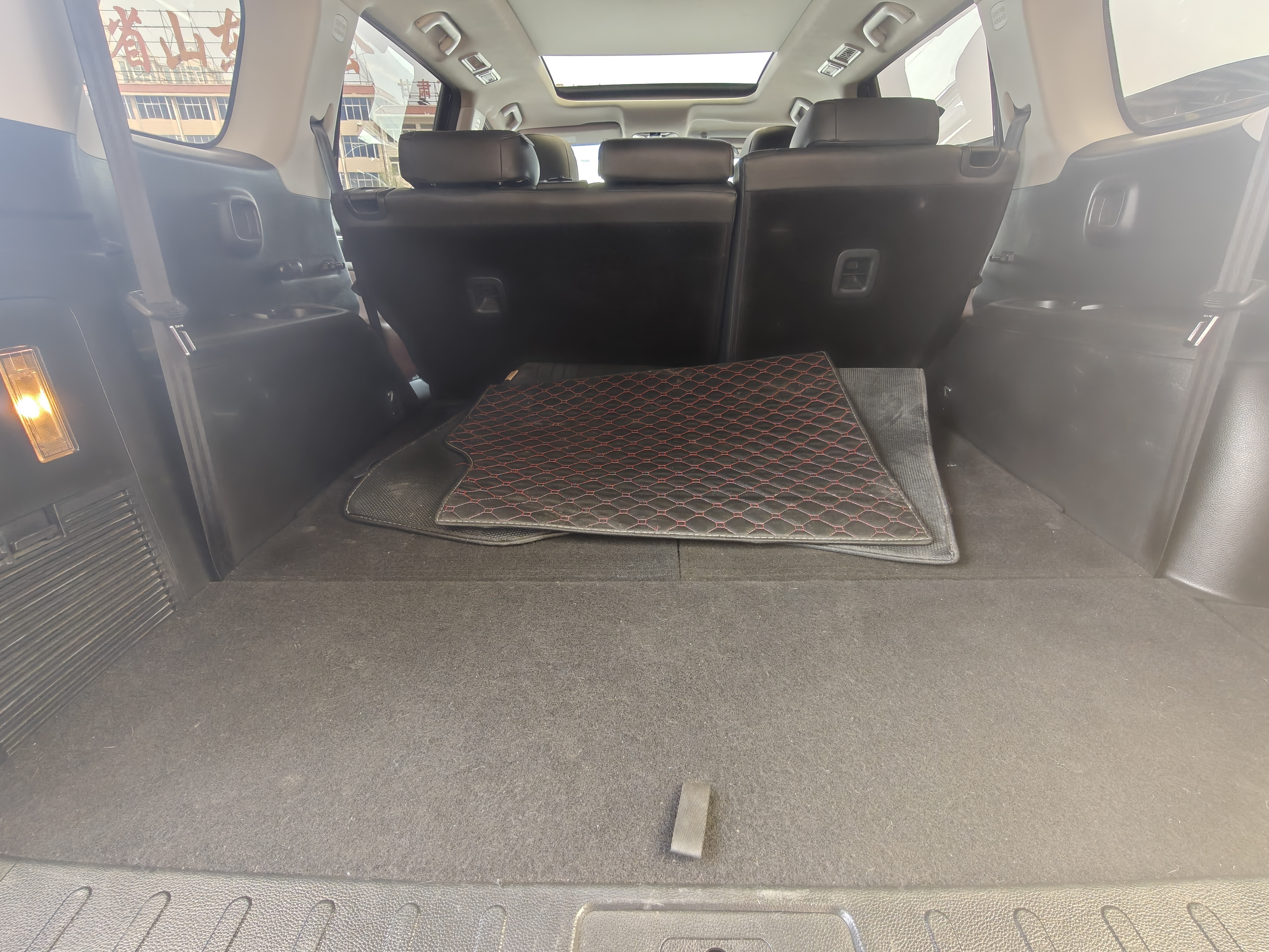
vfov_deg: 81.7
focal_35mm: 15
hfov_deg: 98.2
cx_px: 634
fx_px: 550
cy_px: 476
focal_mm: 2.3
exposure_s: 1/125
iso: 2000
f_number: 2
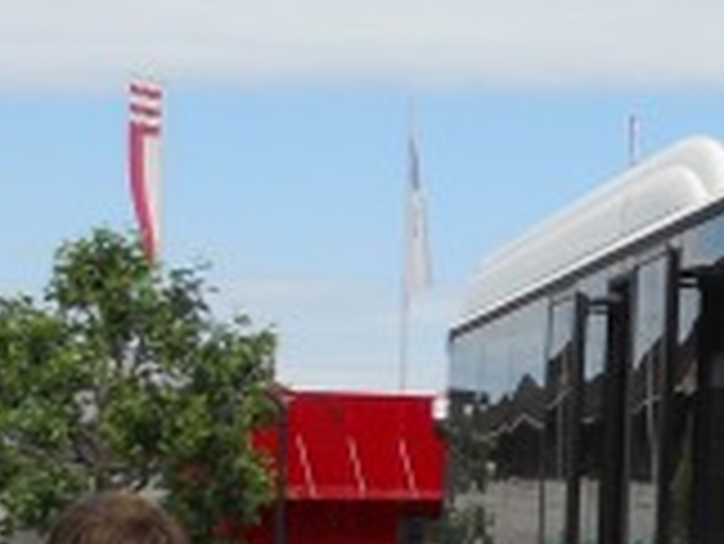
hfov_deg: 11.5
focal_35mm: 159
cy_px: 364
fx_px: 3328
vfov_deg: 9.3
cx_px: 1313
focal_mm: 5.7
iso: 80
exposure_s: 1/320
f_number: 5.6
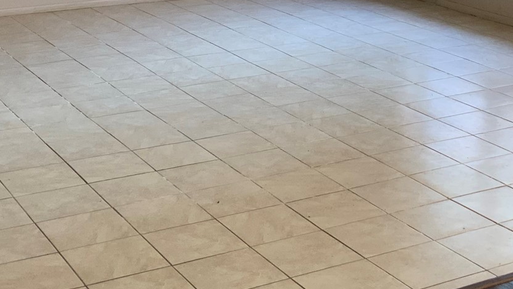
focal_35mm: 78
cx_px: 346
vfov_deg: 15.3
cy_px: 15
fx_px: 1061
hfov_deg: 27.0
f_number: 1.8
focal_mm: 3
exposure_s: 1/60
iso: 64
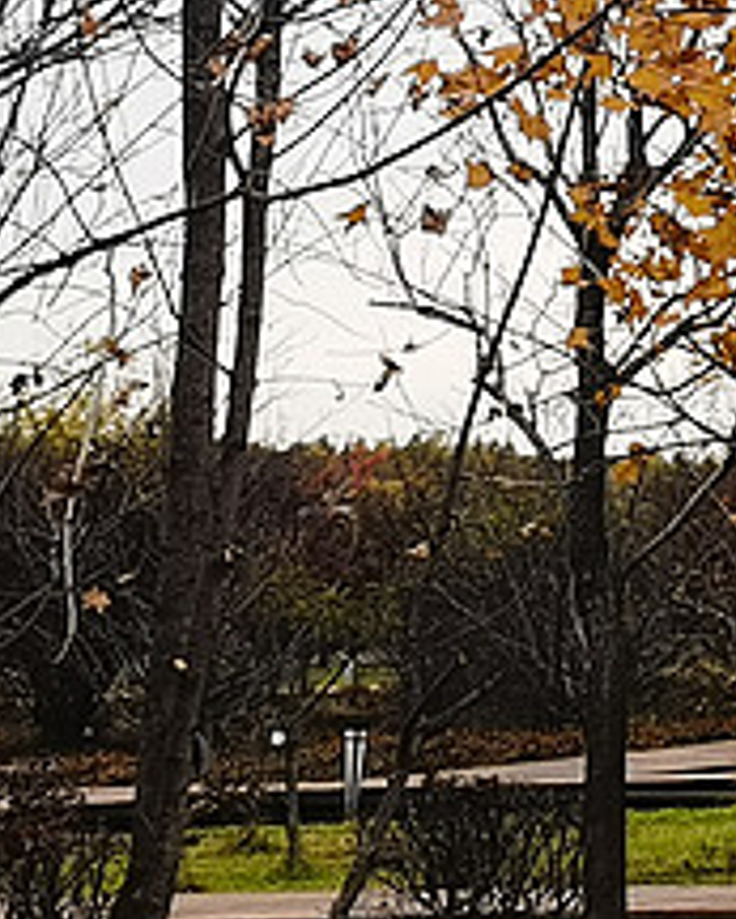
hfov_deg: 9.6
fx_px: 4136
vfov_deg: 12.4
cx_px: 1370
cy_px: -132
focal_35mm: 152
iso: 50
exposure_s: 1/386
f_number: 1.8
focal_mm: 5.54
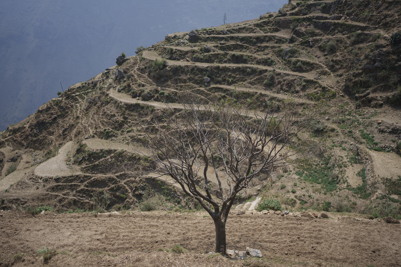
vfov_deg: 37.9
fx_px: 390
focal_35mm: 35
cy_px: 134
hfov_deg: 54.4
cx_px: 200
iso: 100
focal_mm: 35
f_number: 1.6
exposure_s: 1/8000
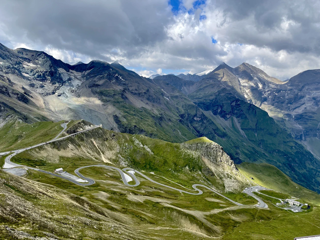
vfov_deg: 53.1
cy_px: 120
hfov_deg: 67.3
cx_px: 160
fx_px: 240
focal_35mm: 26
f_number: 1.6
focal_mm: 5.1
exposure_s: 1/2336
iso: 32
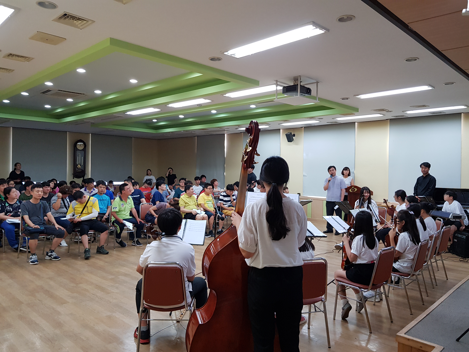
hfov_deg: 67.3
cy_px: 176
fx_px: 352
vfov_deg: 53.1
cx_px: 234
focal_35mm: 26
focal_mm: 4.3
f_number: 1.7
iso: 160
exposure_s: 1/60
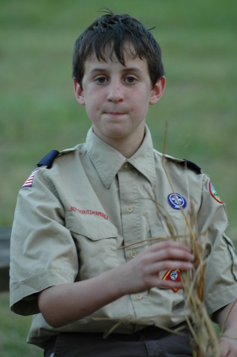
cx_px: 118
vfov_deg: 8.9
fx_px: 2300
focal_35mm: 232
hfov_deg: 5.9
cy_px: 178
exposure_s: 1/100
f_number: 2.8
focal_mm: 155
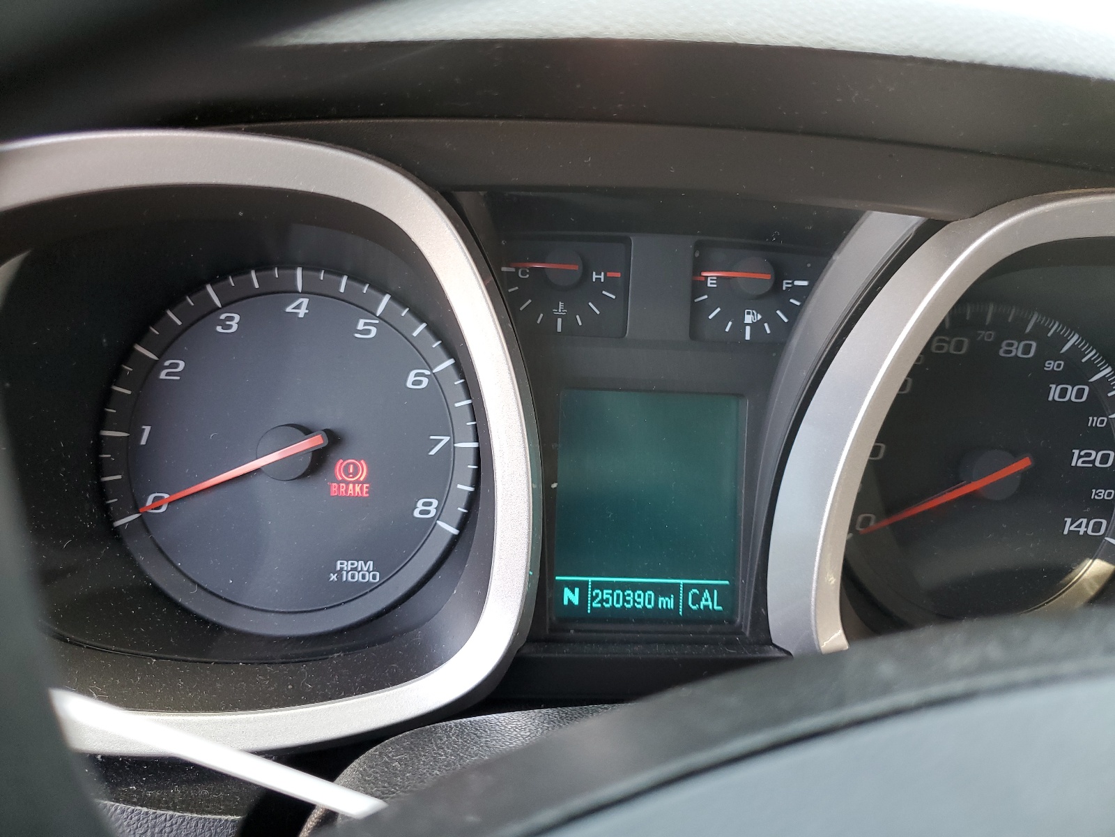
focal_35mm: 26
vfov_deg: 53.1
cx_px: 558
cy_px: 418
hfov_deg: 67.3
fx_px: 837
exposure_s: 1/60.2
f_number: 1.5
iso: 69
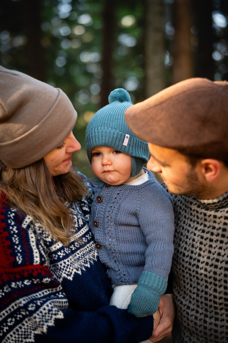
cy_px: 172
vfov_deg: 39.6
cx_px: 114
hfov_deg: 27.0
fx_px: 475
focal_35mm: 50
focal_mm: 50
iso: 2000
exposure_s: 1/640
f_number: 1.8
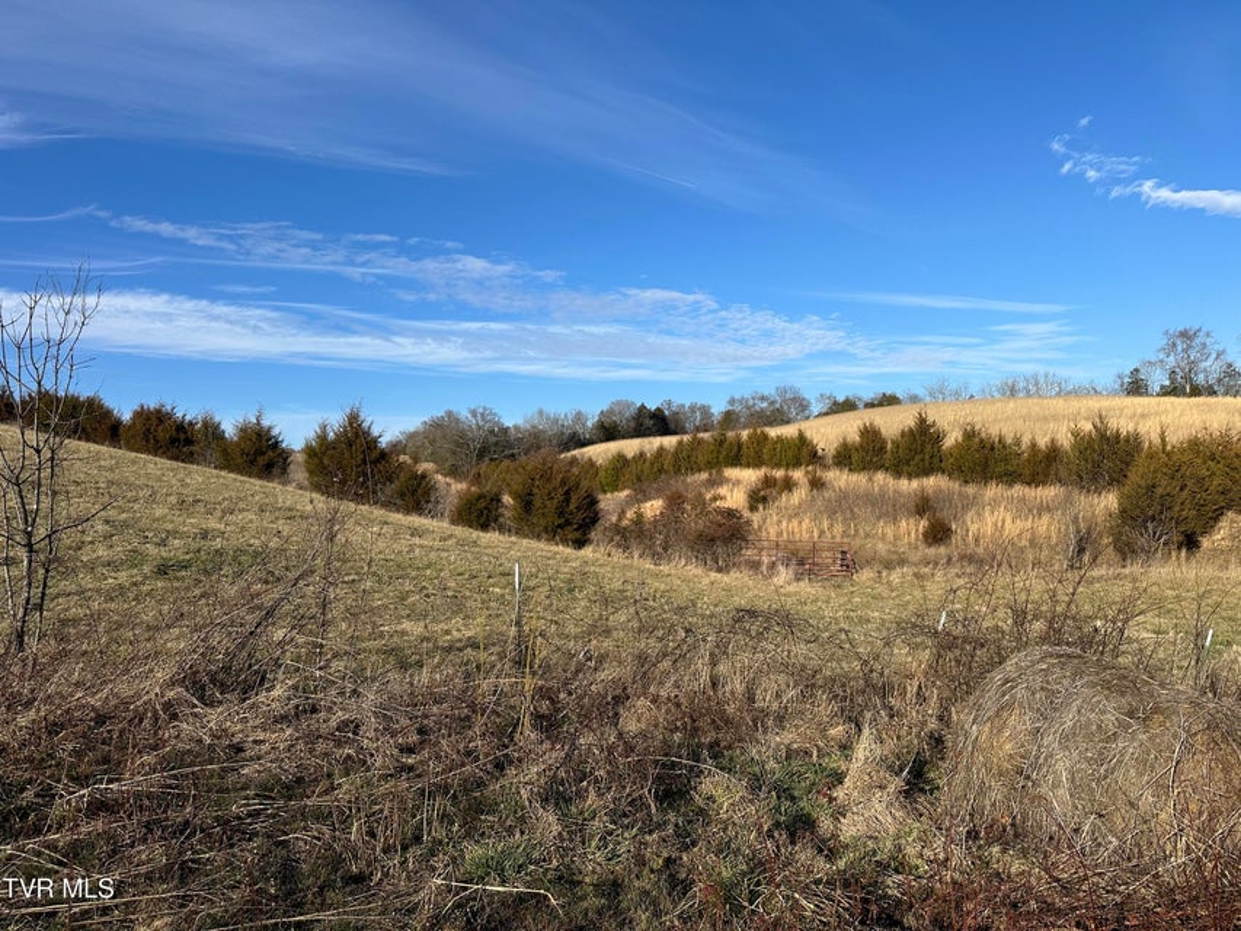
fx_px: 861
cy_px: 466
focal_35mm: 24
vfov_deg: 56.8
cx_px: 620
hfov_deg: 71.6
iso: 80
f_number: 1.78
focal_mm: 6.86
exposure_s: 1/5000
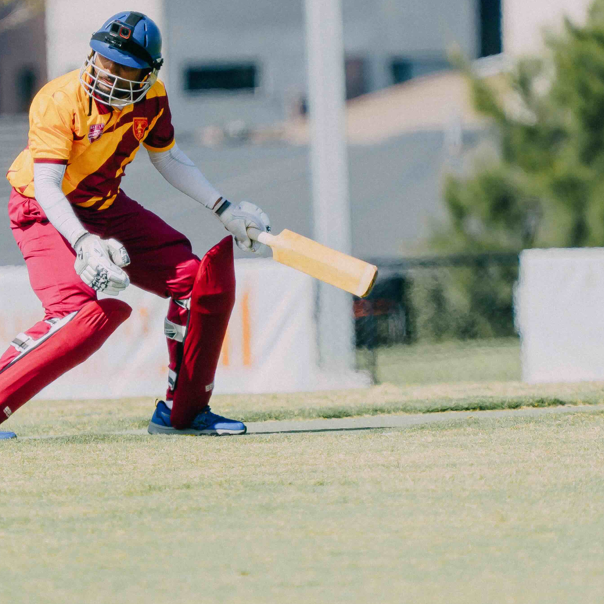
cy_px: 255
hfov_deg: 1.5
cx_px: 286
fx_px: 22426
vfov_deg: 1.5
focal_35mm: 1136
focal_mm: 600
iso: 250
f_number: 6.3
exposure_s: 1/1000
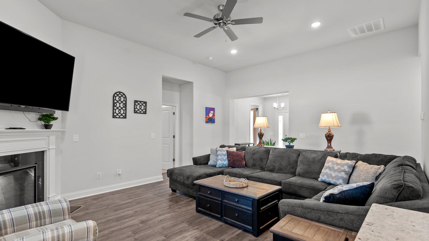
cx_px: 215
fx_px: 193
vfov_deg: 63.9
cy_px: 125
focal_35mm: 17
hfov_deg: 95.9
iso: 400
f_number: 4
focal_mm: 16
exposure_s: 1/10
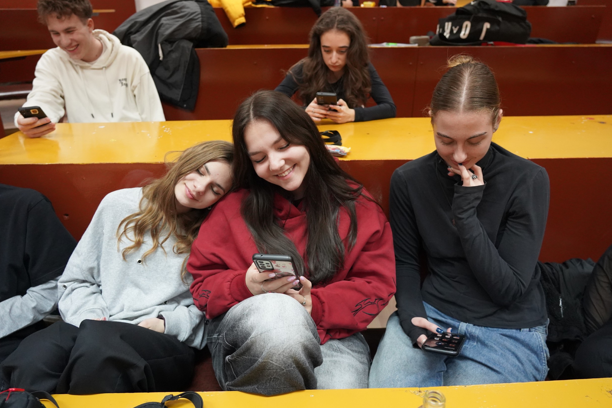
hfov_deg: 71.5
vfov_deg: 51.3
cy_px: 210
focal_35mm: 25
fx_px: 425
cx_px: 300
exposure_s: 1/160
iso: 5000
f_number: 4
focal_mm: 24
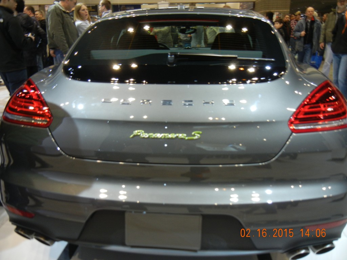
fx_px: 301
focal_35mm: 30
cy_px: 130
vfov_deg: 46.8
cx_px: 174
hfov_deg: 60.0
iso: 280
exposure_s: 1/60
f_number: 3.5
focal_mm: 5.4
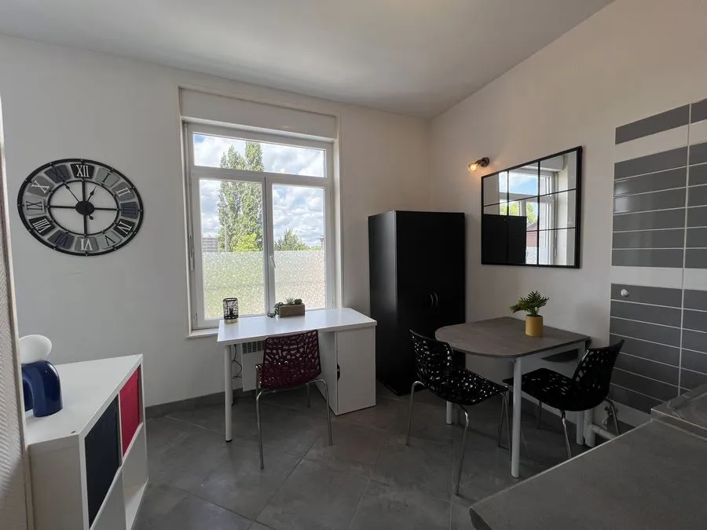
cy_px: 265
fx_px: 266
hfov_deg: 106.2
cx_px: 354
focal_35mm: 13
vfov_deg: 89.9
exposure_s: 1/249
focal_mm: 1.57
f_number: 1.8
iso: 32
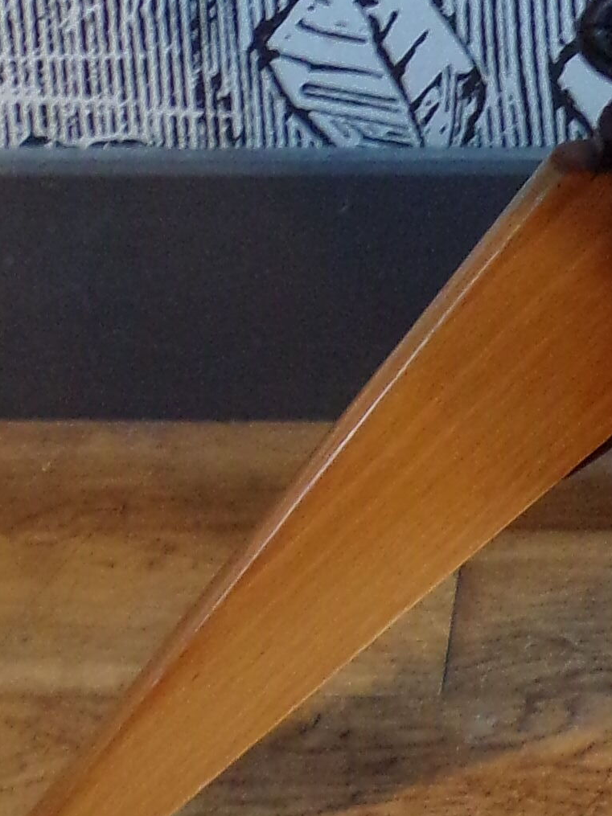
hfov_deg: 8.8
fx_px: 3961
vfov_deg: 11.5
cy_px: -222
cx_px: 693
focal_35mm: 168
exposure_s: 1/17
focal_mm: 6.6
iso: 275
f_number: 3.3
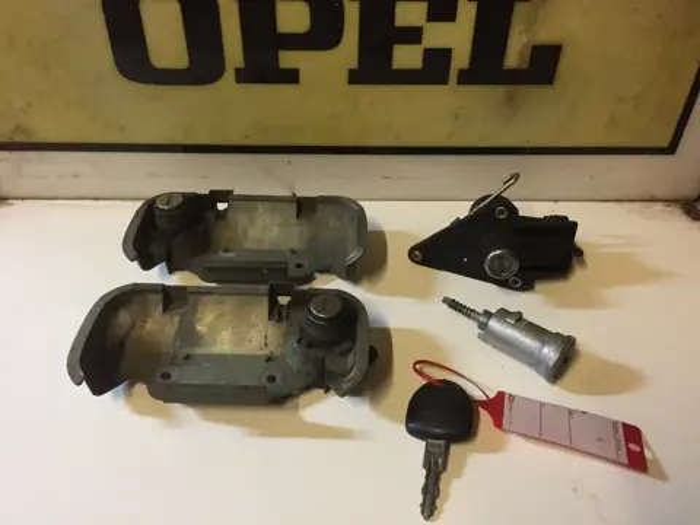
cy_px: 262
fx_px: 586
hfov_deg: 61.7
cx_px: 350
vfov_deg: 48.2
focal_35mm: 29
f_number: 2.2
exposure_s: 1/33
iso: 320
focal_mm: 4.15
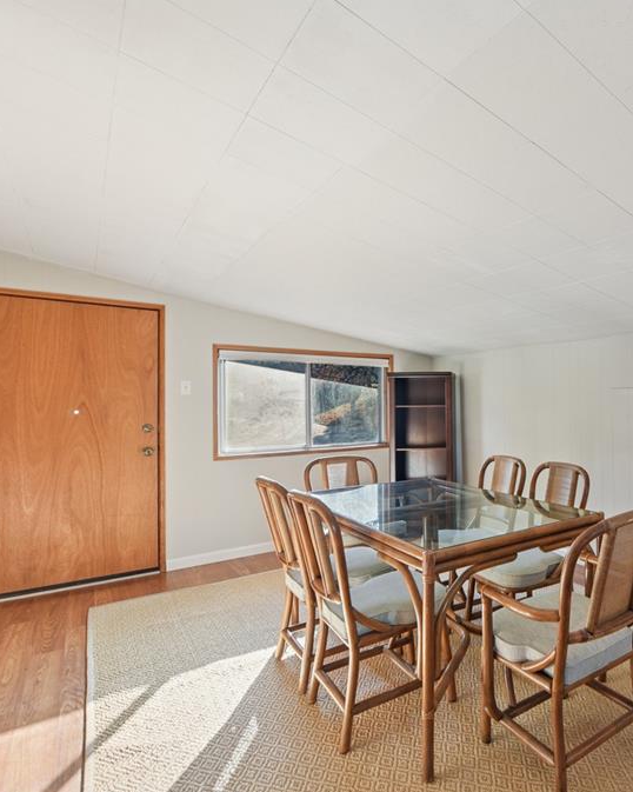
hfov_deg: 60.3
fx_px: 469
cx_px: 540
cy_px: 392
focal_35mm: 20
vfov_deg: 80.4
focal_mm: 14
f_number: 6.3
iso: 400
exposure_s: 1/50
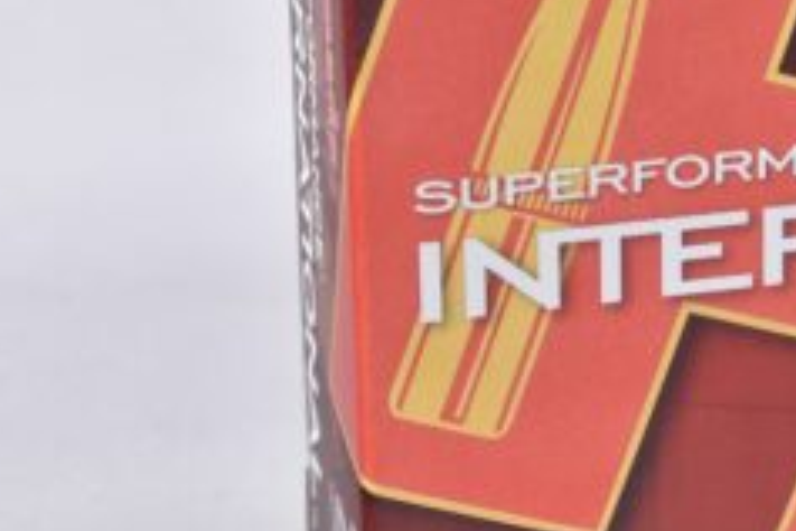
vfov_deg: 6.6
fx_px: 4627
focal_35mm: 209
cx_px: 954
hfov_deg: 9.7
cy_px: 161
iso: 640
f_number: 5.6
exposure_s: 1/50
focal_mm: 55
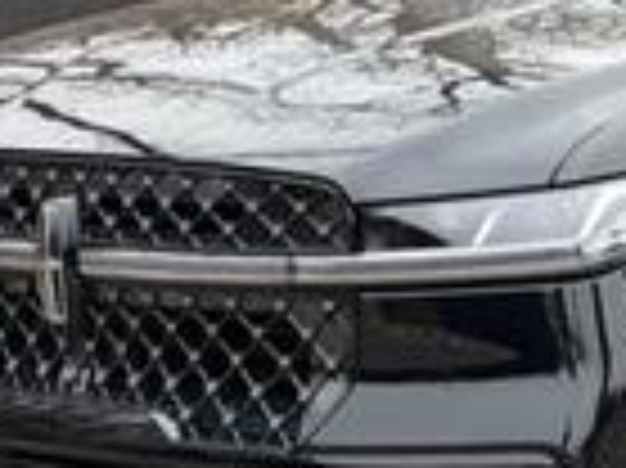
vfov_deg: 8.5
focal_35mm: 174
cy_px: 130
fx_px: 3144
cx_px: 779
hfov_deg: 11.1
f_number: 1.78
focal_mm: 6.76
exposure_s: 1/463
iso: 80
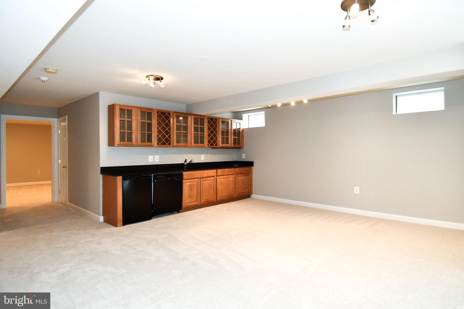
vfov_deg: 67.4
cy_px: 154
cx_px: 232
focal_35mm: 18
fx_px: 232
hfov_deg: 90.0
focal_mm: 12
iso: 360
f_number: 4
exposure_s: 1/60
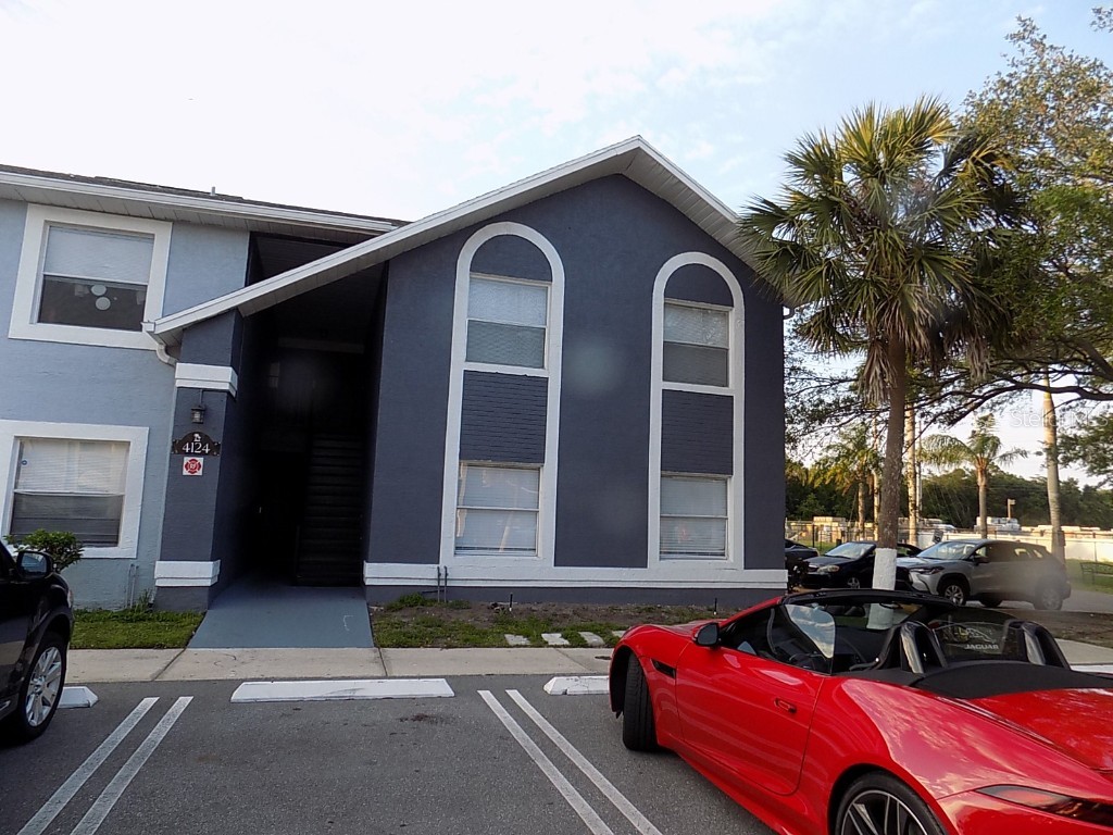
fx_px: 740
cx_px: 556
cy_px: 418
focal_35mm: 23
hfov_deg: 73.9
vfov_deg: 58.9
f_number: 3.1
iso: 80
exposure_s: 1/125
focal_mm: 4
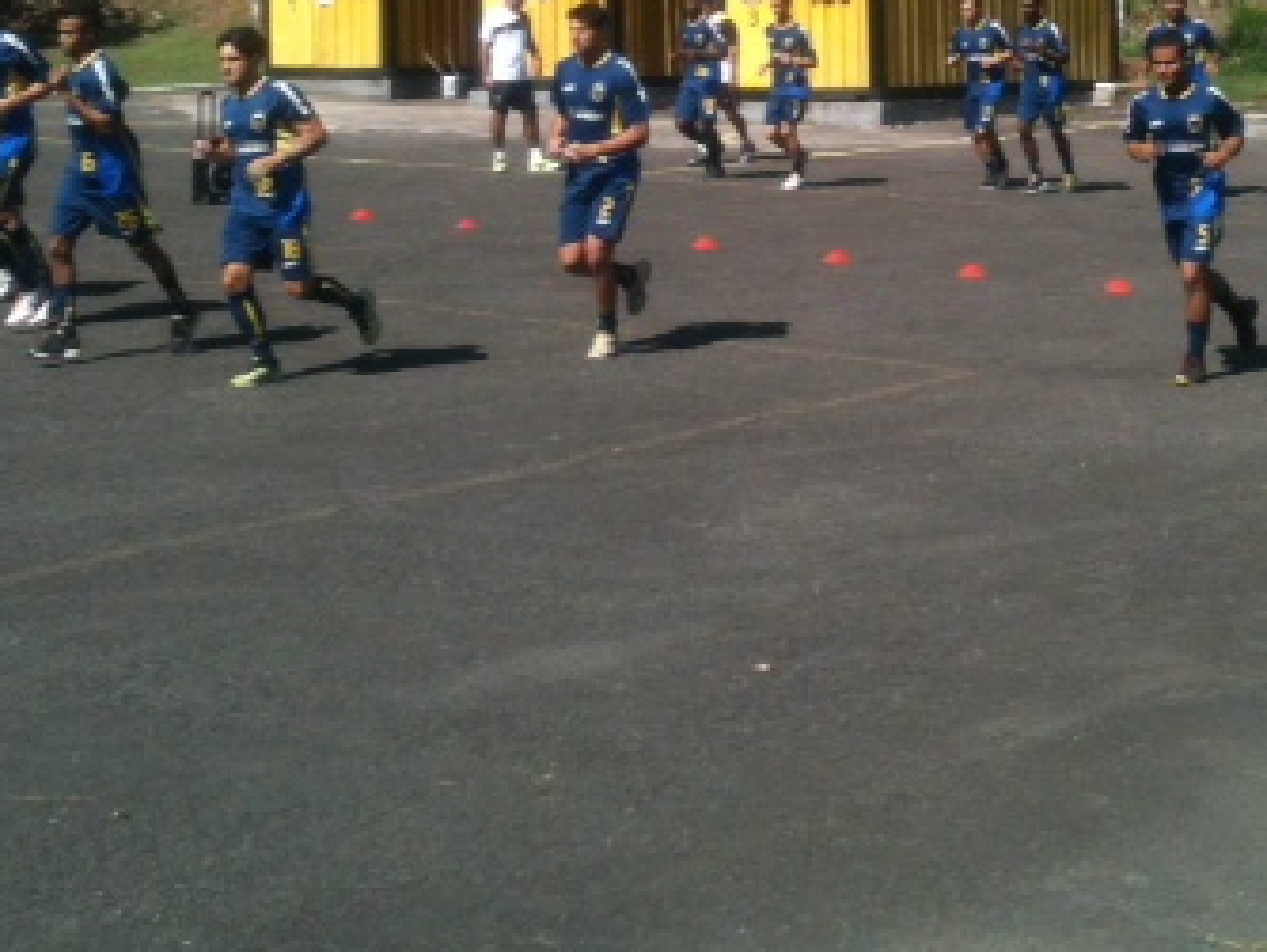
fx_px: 2454
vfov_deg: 21.6
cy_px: 129
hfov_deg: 28.7
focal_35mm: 67
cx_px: 888
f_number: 2.8
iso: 64
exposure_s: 1/1092
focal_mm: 3.85
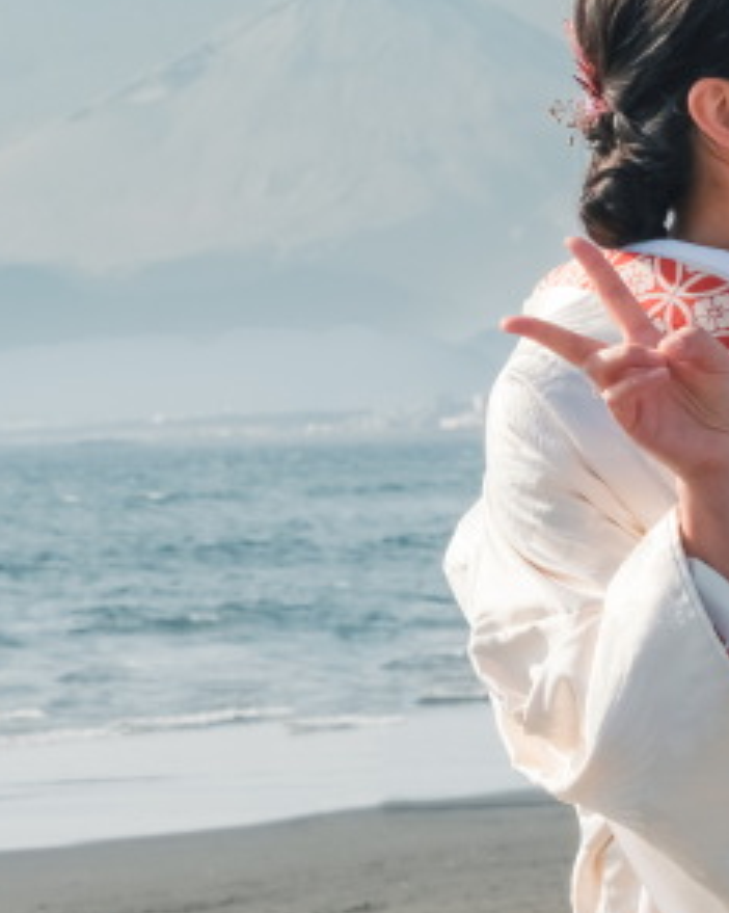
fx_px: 9071
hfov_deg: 4.6
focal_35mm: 336
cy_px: 419
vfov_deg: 5.8
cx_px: 707
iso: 200
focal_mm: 87.1
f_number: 14
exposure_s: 1/250
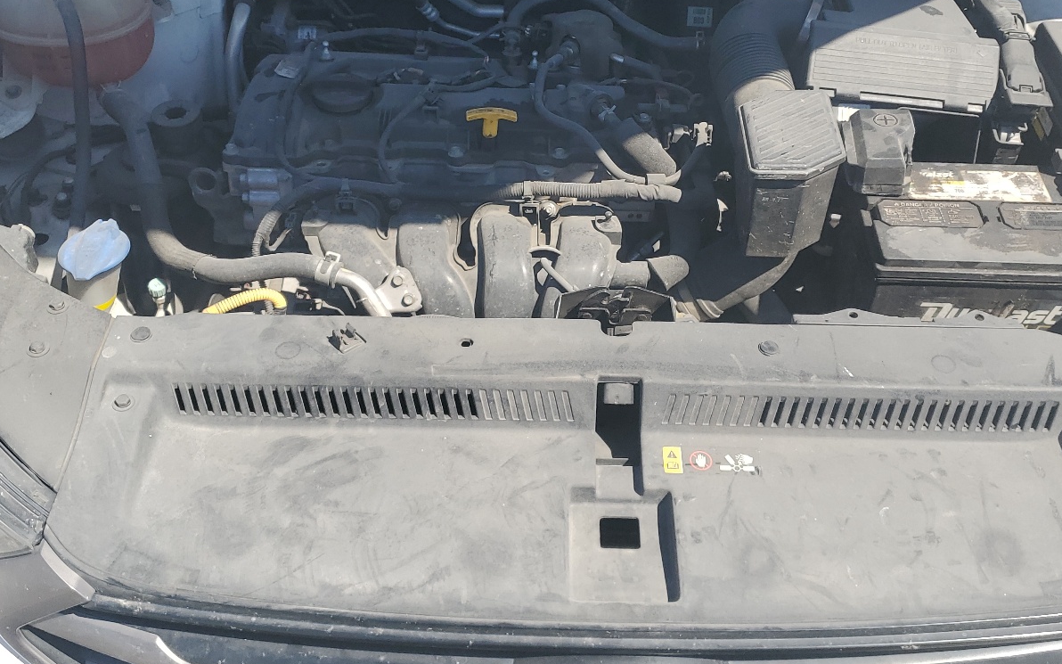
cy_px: 239
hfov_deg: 52.7
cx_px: 570
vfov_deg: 34.2
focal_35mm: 37
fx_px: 1071
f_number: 1.5
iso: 50
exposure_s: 1/2000
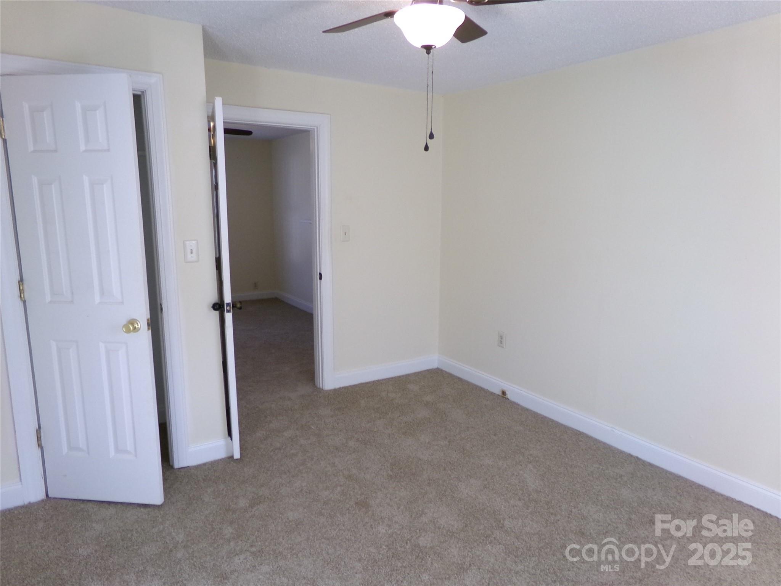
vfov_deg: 56.8
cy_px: 293
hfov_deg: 71.6
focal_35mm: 24
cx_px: 390
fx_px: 541
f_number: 3.7
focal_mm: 4.3
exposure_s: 1/34
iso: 200
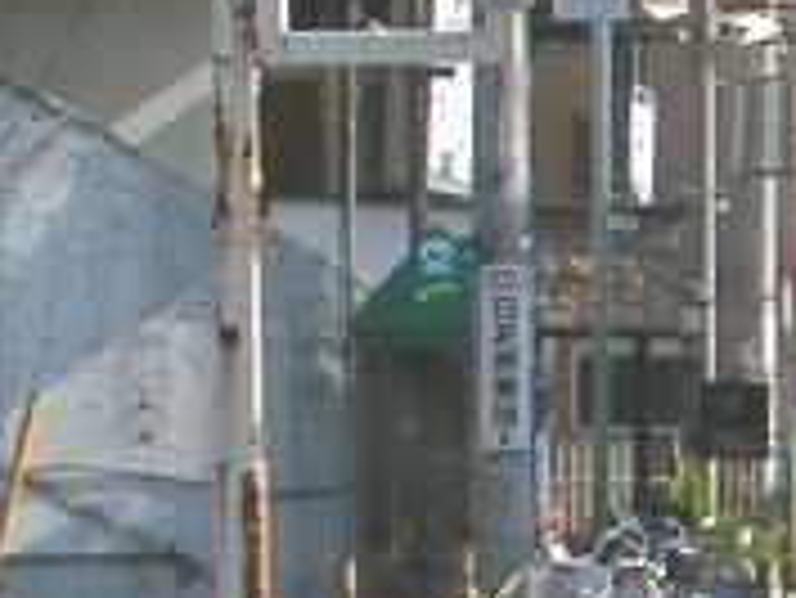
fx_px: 5062
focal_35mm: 220
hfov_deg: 8.7
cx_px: 1363
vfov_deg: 6.8
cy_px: 445
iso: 50
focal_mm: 5.8
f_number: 5.6
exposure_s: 1/334
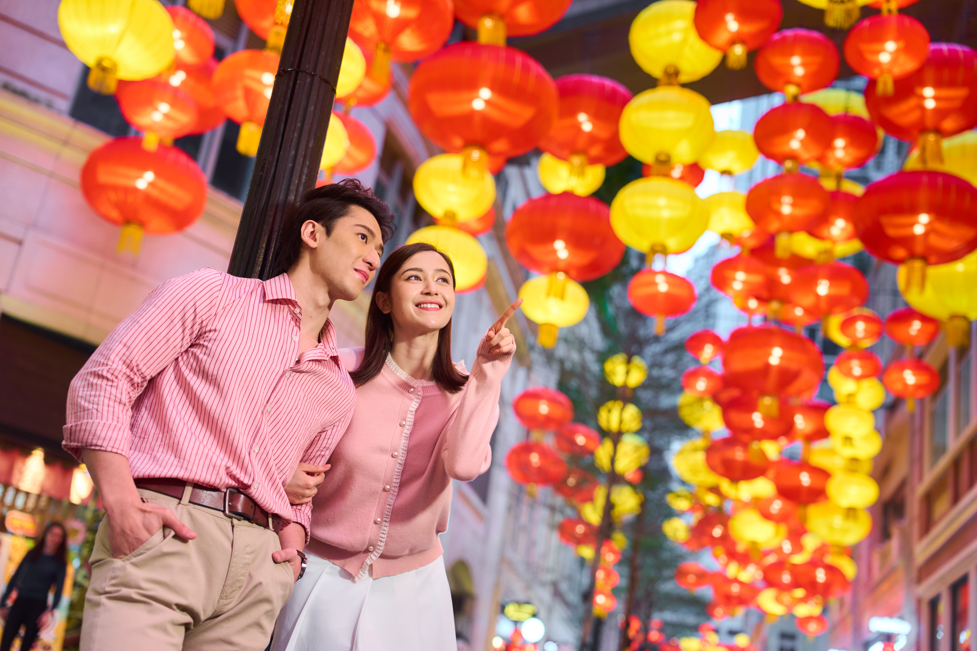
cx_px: 488
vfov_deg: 33.4
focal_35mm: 40
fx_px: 1085
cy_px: 326
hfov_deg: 48.5
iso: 320
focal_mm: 40
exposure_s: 1/125
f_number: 2
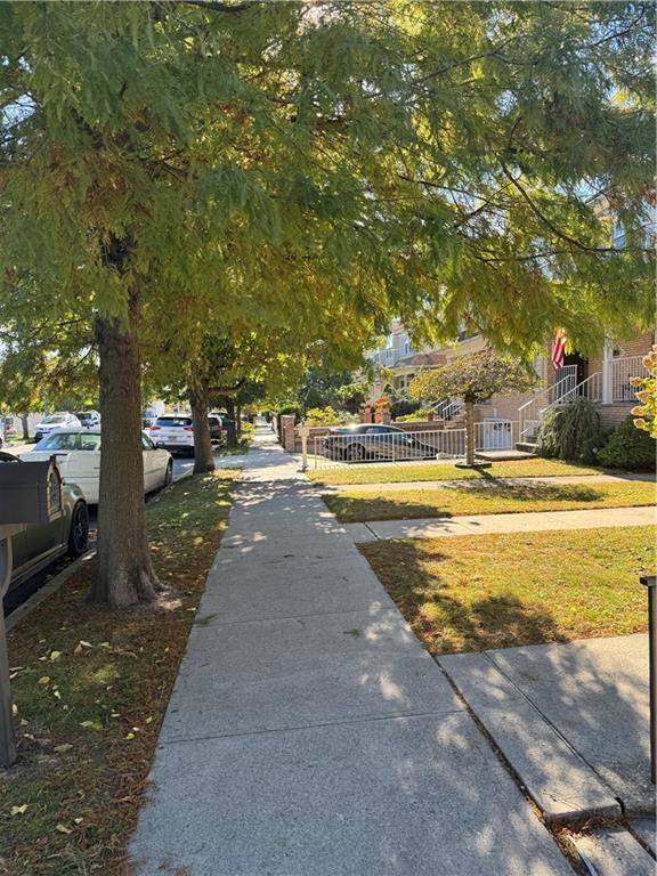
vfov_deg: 71.6
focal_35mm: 24
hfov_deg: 56.8
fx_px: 607
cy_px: 438
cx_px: 328
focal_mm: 6.76
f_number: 1.78
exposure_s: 1/558
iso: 80
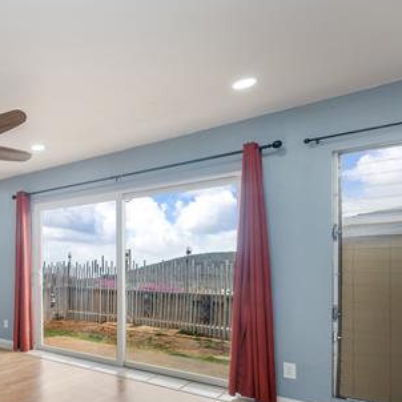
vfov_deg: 57.6
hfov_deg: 47.3
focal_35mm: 27
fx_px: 355
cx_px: -13
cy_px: 273
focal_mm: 10
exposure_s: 1/40
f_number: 8
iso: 160
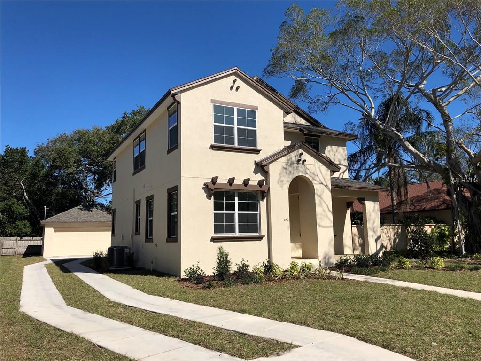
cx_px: 240
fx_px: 389
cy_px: 180
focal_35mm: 28
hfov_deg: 63.4
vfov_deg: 49.7
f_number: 1.8
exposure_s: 1/3247
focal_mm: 3.99
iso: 20
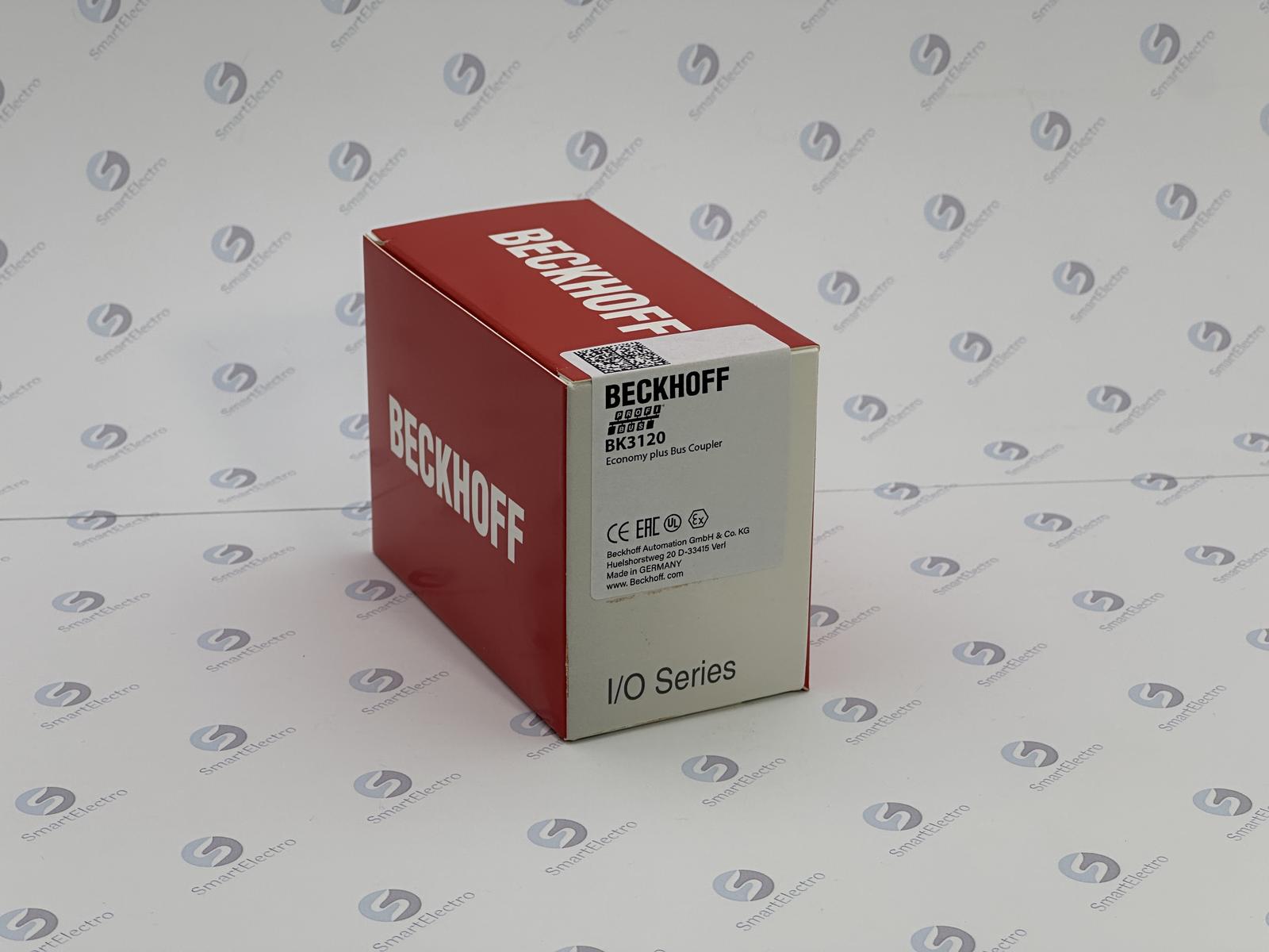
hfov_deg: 25.3
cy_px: 476
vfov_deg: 19.1
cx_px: 634
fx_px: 2823
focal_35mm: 77
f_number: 2.8
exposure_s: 1/301
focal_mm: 9
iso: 32
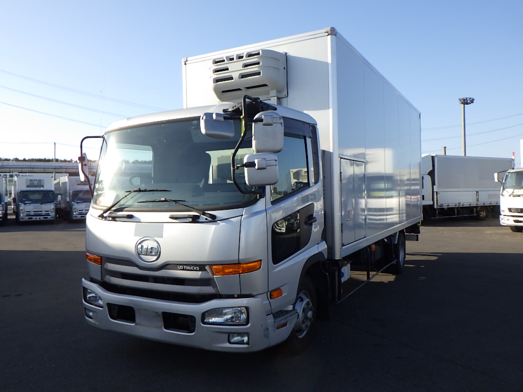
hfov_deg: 63.4
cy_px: 196
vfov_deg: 49.7
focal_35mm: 28
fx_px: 423
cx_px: 262
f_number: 4.2
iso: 125
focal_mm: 5
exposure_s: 1/500
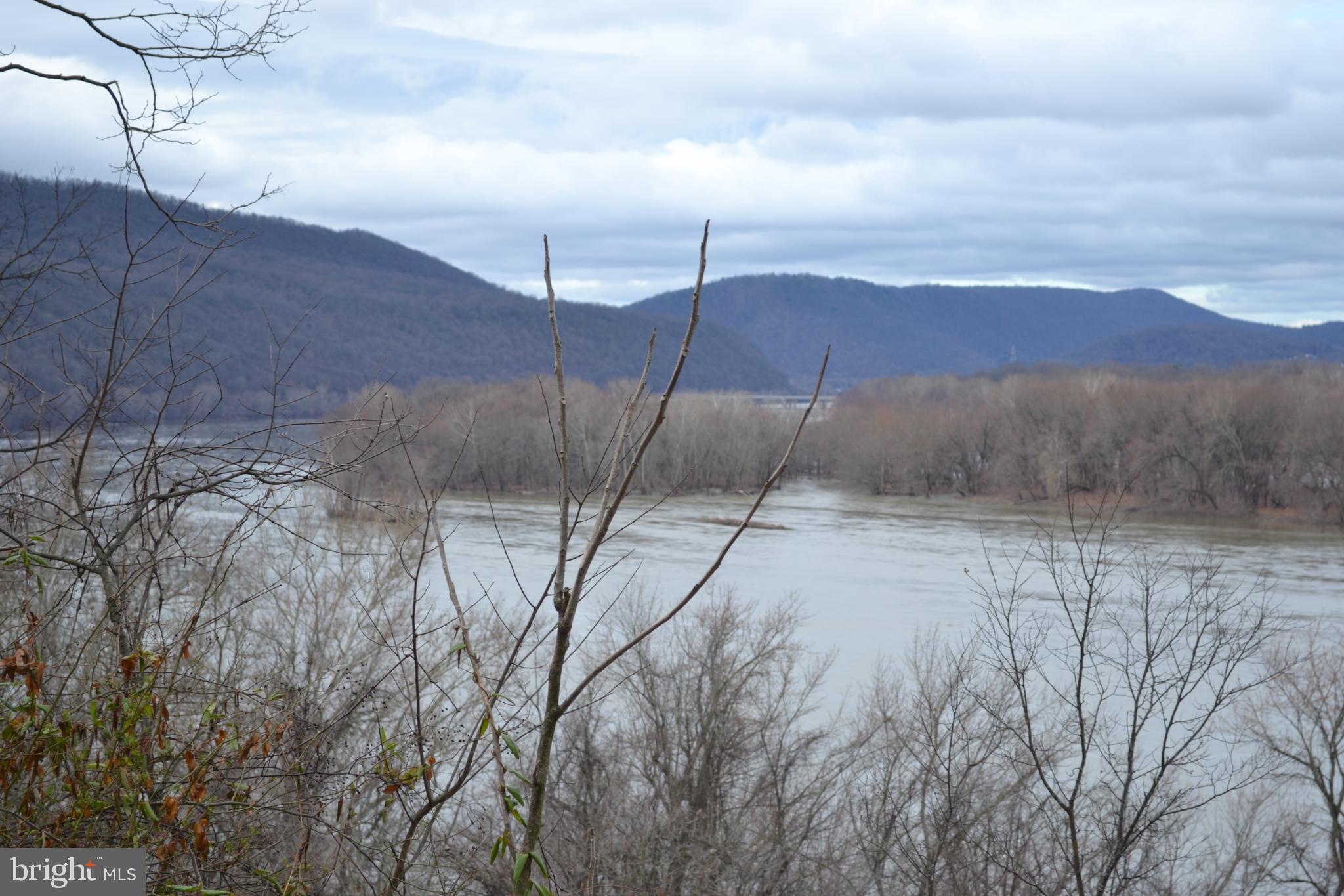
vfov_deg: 16.6
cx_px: 672
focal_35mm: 82
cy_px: 448
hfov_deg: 24.6
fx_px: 3080
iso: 100
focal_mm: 55
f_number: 6.3
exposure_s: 1/160
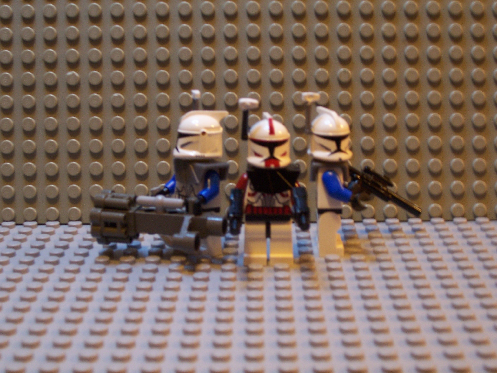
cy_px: 186
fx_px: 948
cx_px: 248
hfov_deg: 29.4
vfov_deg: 22.3
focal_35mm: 66
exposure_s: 1/4
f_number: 4
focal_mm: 10.8
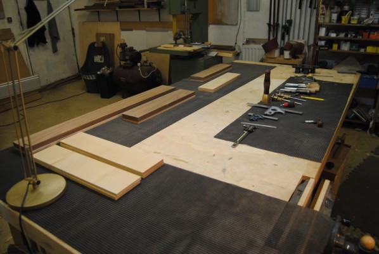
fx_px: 285
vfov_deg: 48.0
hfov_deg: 67.3
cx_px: 190
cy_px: 127
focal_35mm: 27
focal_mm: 18
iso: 200
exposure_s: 1/40
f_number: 3.5
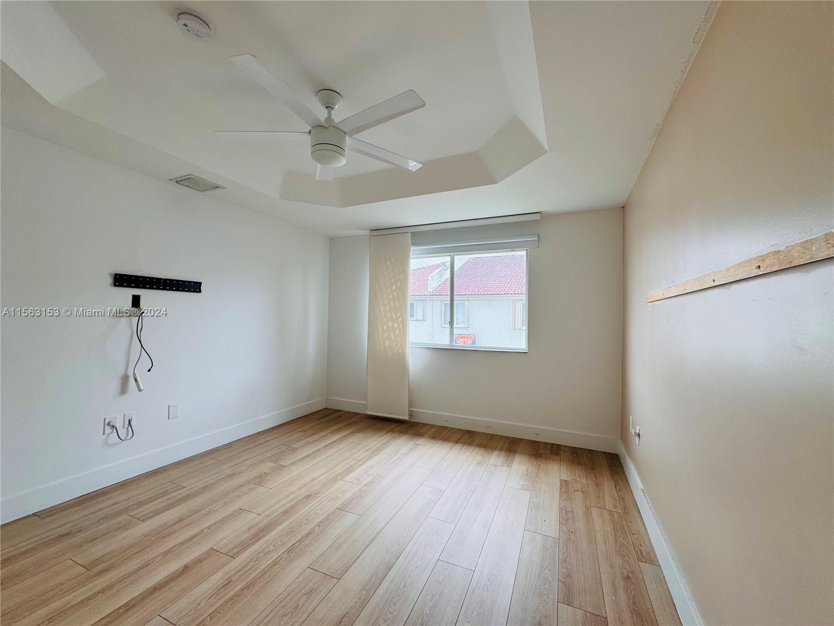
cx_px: 417
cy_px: 313
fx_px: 337
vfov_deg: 85.7
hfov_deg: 102.1
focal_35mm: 14
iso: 40
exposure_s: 1/120
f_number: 2.2
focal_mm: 2.22
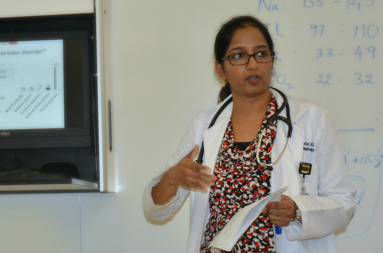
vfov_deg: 26.3
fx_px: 541
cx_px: 192
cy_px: 126
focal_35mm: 51
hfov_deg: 39.0
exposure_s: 1/60
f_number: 4
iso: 560
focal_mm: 34
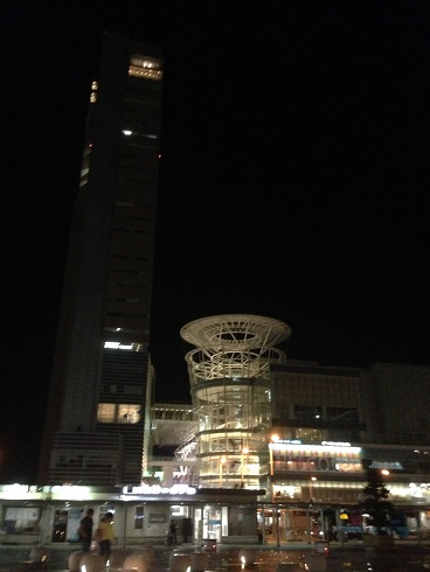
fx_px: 546
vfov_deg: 55.3
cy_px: 286
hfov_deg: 43.0
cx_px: 215
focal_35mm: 33
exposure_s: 1/15
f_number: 2.4
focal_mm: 4.12
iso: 800
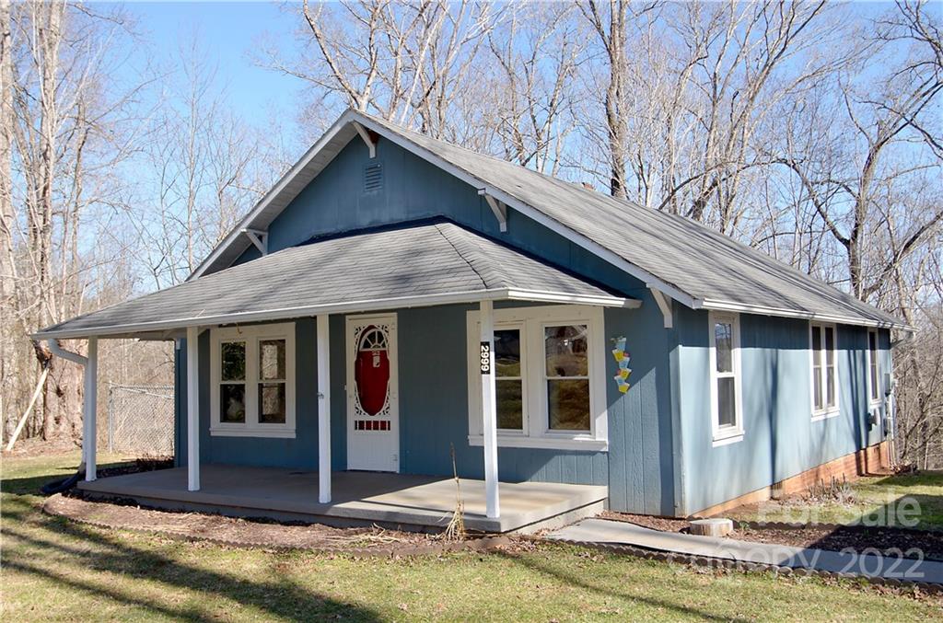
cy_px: 312
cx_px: 472
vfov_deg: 39.8
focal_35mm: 33
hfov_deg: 57.3
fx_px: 862
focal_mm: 22
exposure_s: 1/250
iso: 100
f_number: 6.3
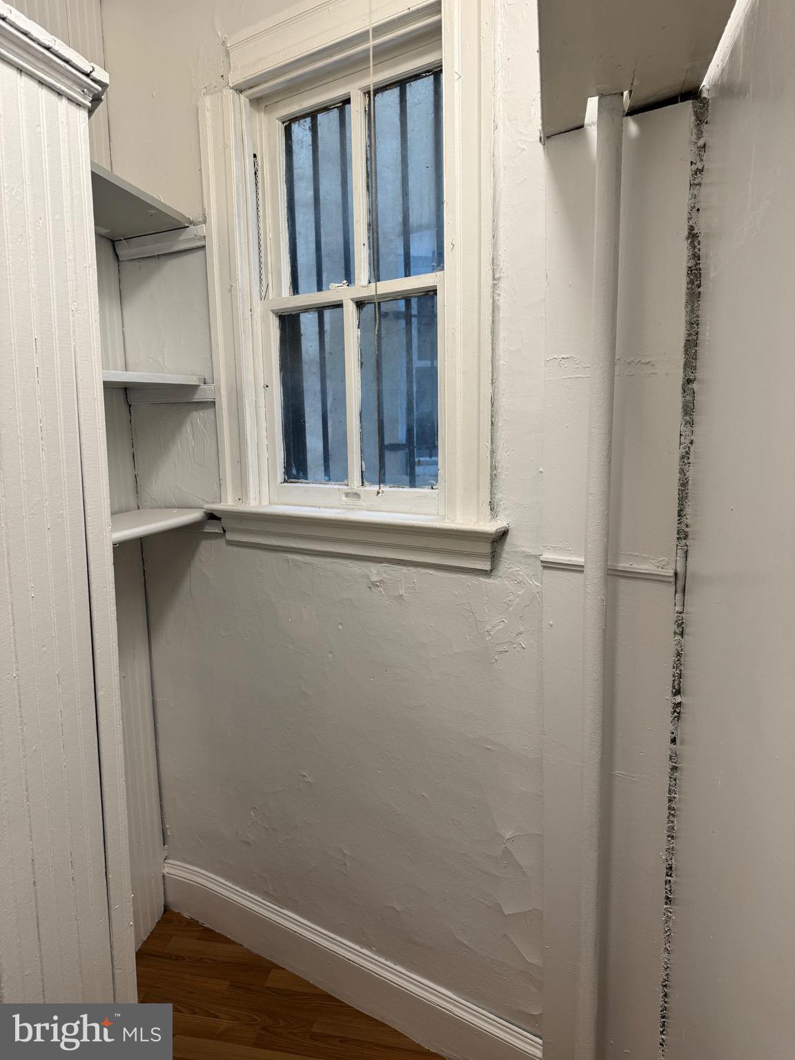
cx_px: 398
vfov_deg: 71.6
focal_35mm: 24
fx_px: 735
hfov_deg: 56.8
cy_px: 530
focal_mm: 6.76
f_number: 1.78
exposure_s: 1/60
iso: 125
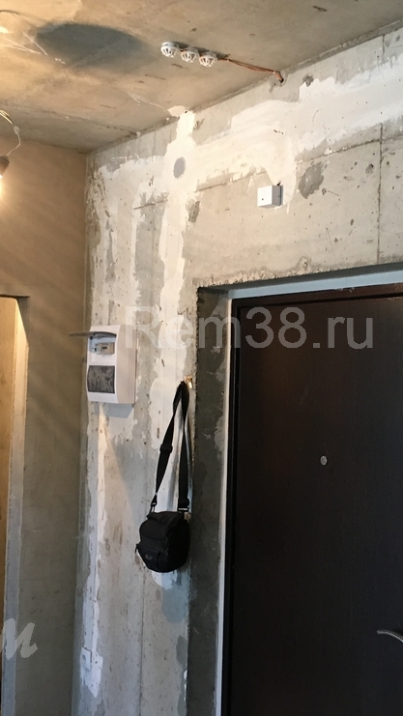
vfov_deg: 47.4
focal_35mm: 43
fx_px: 817
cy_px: 356
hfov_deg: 27.6
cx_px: 246
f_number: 2.2
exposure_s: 1/33
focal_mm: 4.15
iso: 160
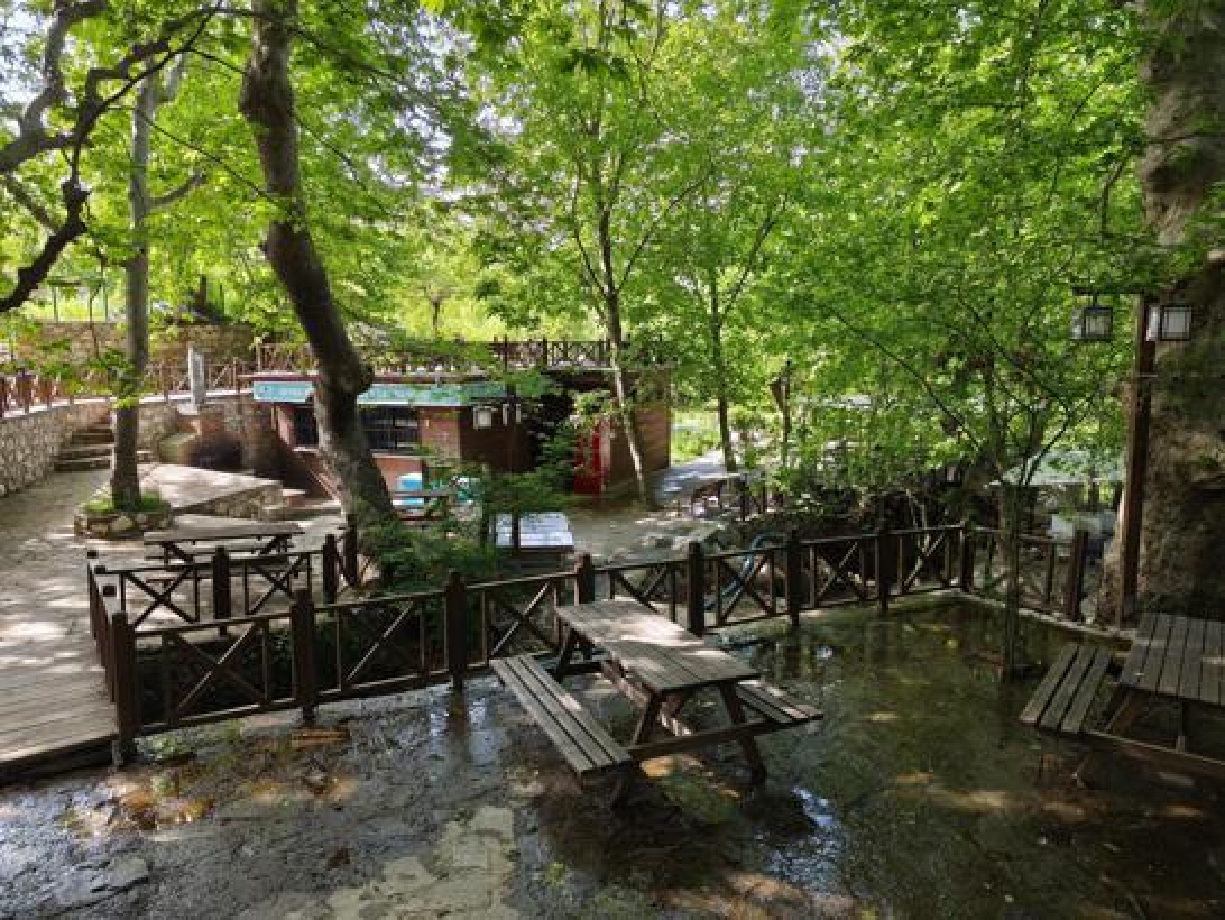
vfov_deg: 58.9
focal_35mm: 23
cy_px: 460
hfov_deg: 73.9
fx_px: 814
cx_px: 612
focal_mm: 6.57
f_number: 1.6
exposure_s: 1/120
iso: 100
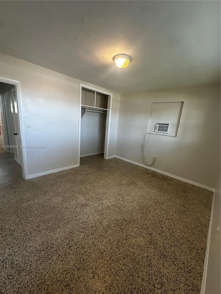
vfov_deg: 102.1
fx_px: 119
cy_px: 147
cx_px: 110
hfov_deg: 85.7
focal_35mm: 14
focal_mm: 2.22
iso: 200
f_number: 2.2
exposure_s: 1/120
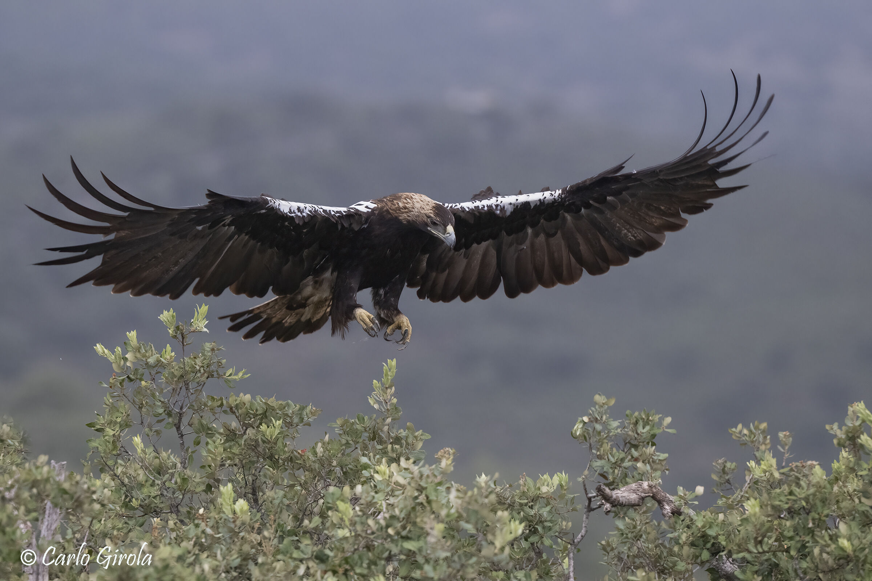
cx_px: 436
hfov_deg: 7.4
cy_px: 290
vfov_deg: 4.9
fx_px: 6782
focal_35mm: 280
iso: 2800
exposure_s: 1/1250
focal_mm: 280
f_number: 5.6
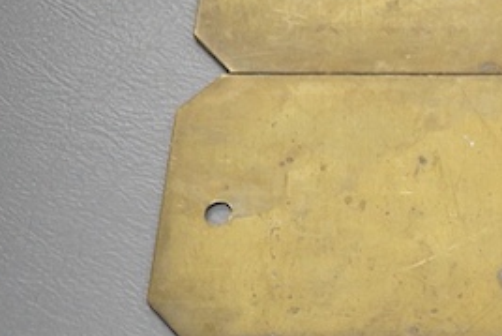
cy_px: 212
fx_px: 2107
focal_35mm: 151
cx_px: 815
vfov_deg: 9.1
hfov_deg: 12.7
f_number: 7.1
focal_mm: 30
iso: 1250
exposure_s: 1/125
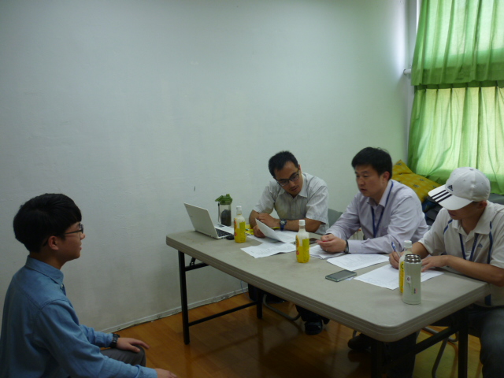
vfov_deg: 45.4
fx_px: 451
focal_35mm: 31
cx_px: 252
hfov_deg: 58.4
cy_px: 189
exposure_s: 1/30
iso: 100
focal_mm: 5.5
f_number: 2.8
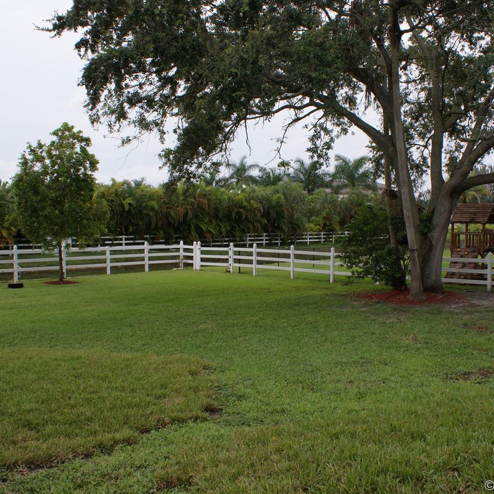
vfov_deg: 47.2
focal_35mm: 35
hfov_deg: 47.2
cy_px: 245
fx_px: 565
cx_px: 261
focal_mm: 18
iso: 100
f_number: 10
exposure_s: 1/80
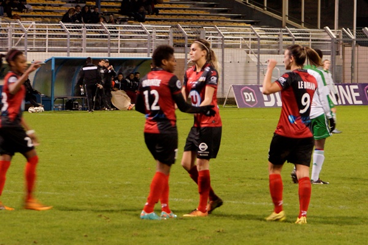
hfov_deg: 13.0
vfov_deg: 8.7
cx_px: 184
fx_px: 1610
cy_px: 122
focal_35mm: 158
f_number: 5.6
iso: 1600
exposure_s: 1/50
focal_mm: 105
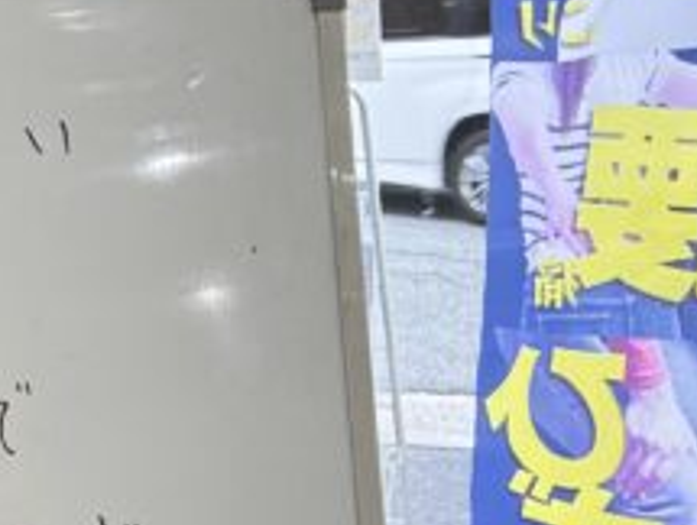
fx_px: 1654
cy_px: 214
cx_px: -444
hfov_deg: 19.6
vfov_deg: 18.0
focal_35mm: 82
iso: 100
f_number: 1.9
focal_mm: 2.69
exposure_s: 1/60
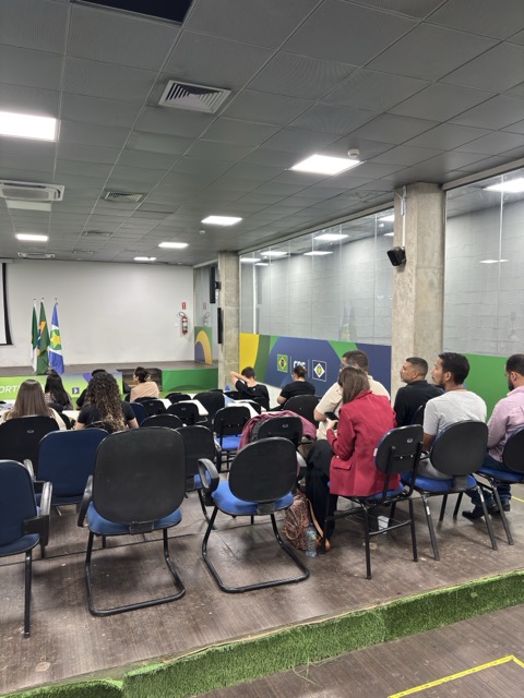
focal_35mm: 26
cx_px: 262
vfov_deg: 67.3
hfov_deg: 53.1
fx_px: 525
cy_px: 349
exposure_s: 1/40
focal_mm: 5.96
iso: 250
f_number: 1.6
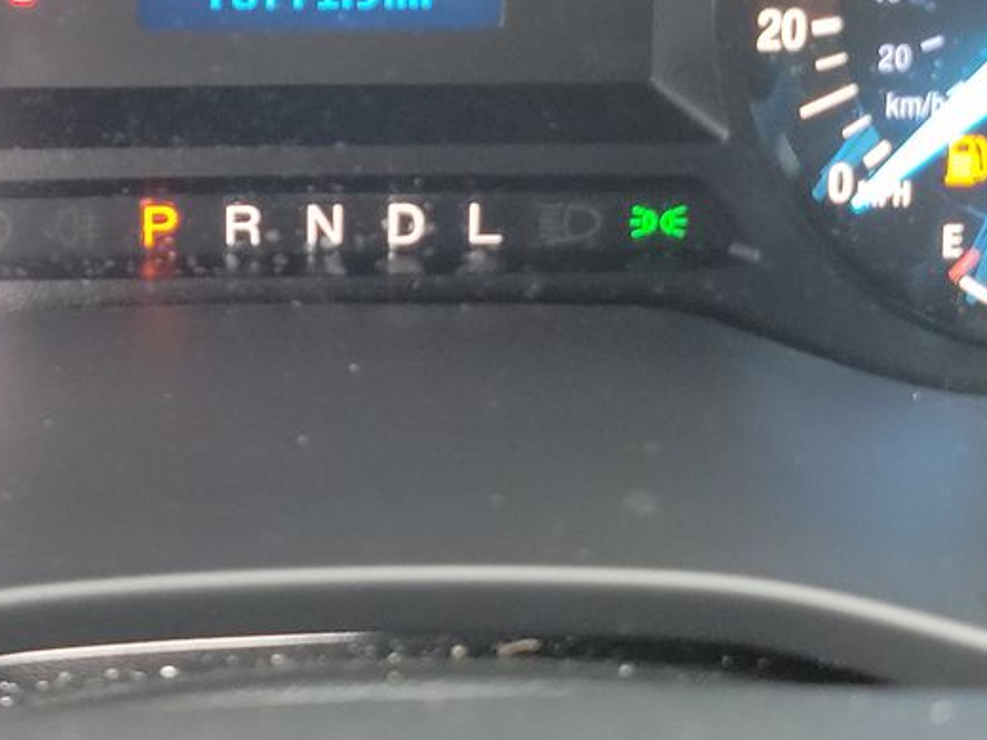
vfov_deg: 19.5
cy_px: 59
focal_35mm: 74
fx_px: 2109
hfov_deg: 26.1
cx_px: 283
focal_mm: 6.7
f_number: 1.8
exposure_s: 1/59
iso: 684
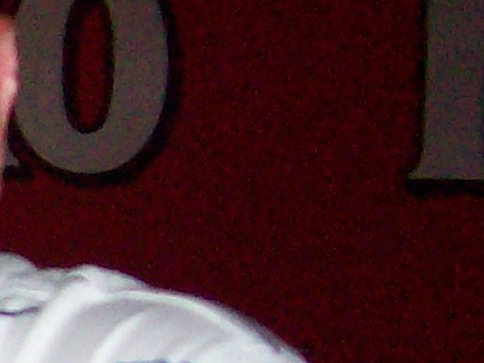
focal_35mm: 223
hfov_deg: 8.1
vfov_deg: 6.6
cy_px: 322
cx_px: -709
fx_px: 3118
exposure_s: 1/64
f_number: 2.7
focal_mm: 6
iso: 140
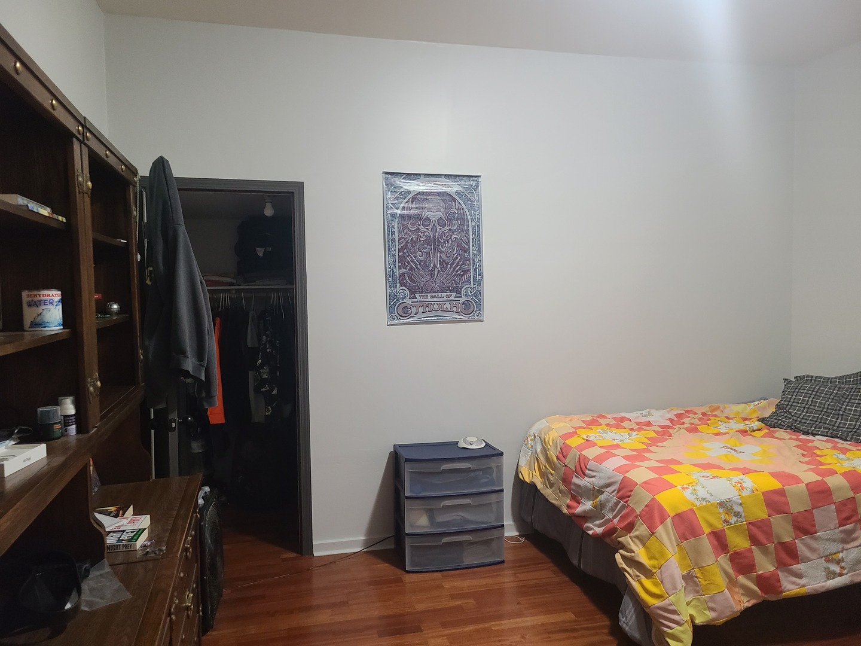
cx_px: 430
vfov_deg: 53.1
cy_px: 323
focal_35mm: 26
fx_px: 647
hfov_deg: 67.3
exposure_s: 1/40
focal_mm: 5.4
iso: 640
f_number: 1.8
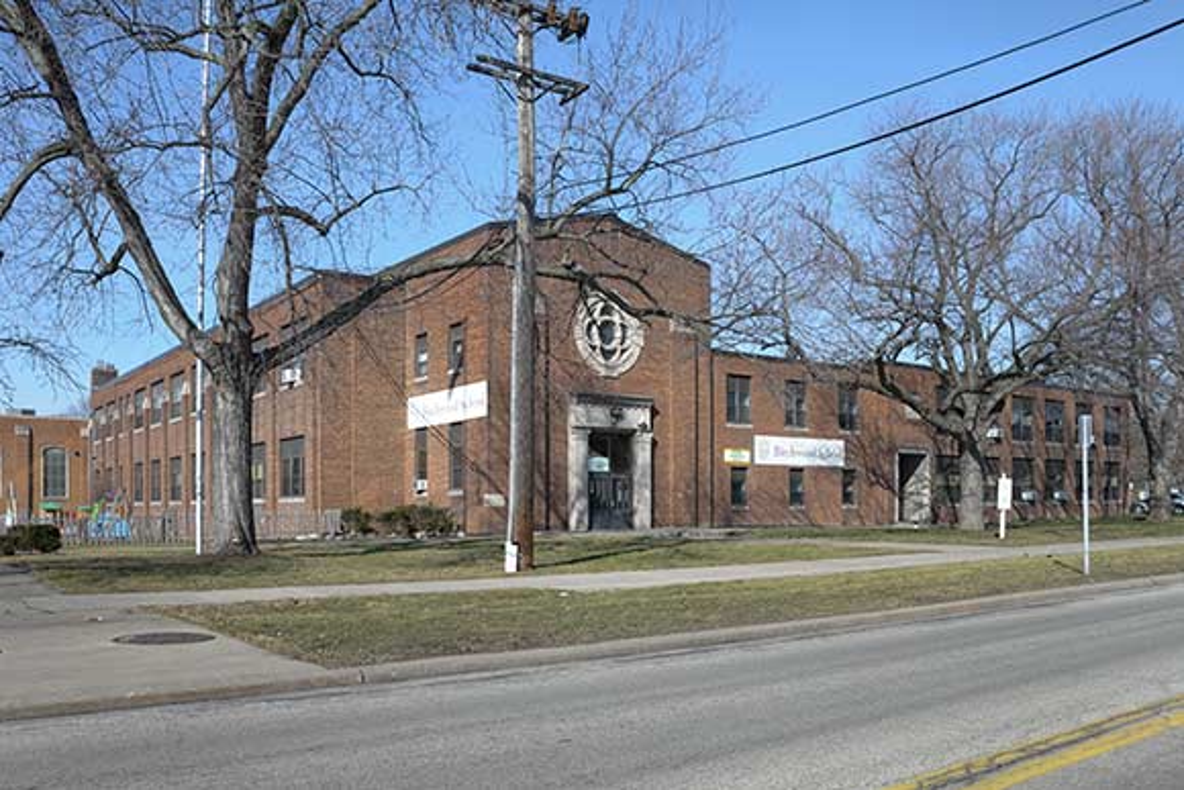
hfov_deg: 73.7
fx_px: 789
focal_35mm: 24
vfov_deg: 53.2
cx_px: 592
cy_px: 395
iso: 320
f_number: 16
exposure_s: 1/250
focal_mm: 24
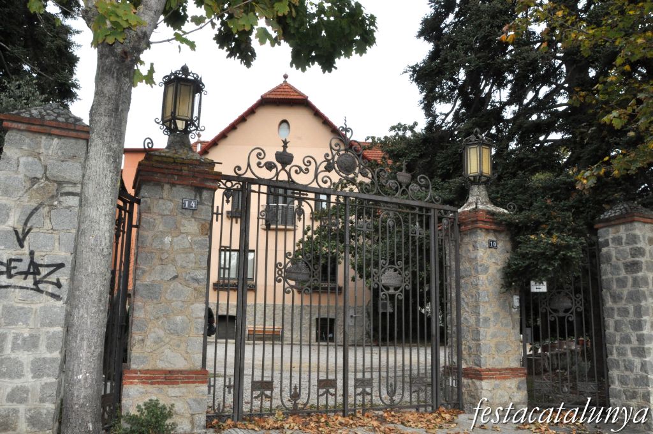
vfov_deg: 47.8
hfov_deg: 67.4
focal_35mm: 27
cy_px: 217
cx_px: 326
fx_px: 489
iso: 1600
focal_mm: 18
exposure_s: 1/200
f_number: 20
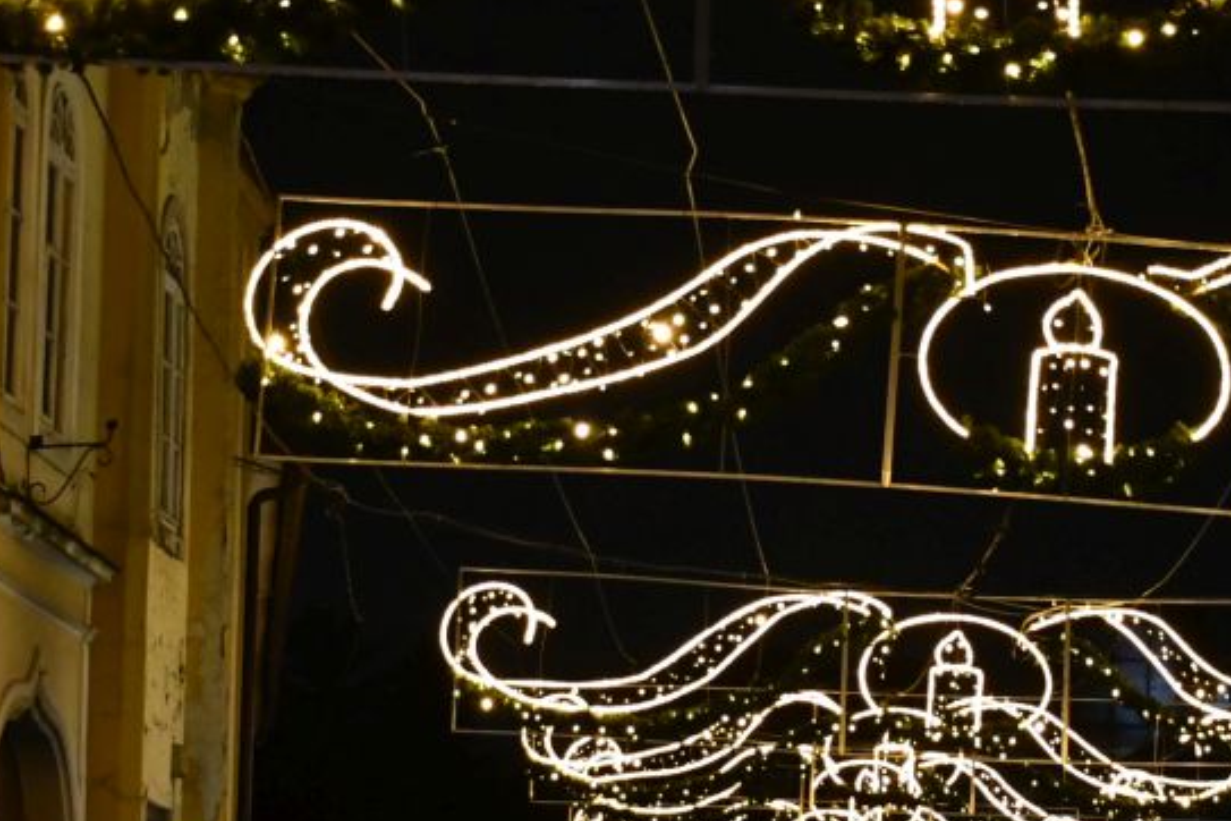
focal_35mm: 106
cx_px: 891
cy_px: 596
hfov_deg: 19.2
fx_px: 3624
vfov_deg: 12.9
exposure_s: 1/80
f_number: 4
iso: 3200
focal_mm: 27
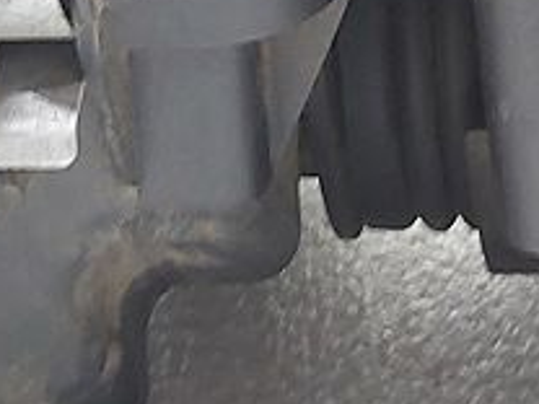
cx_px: 312
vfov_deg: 9.0
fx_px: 2491
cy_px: -225
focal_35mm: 160
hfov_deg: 12.3
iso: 200
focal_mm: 5.23
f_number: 1.8
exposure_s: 1/33
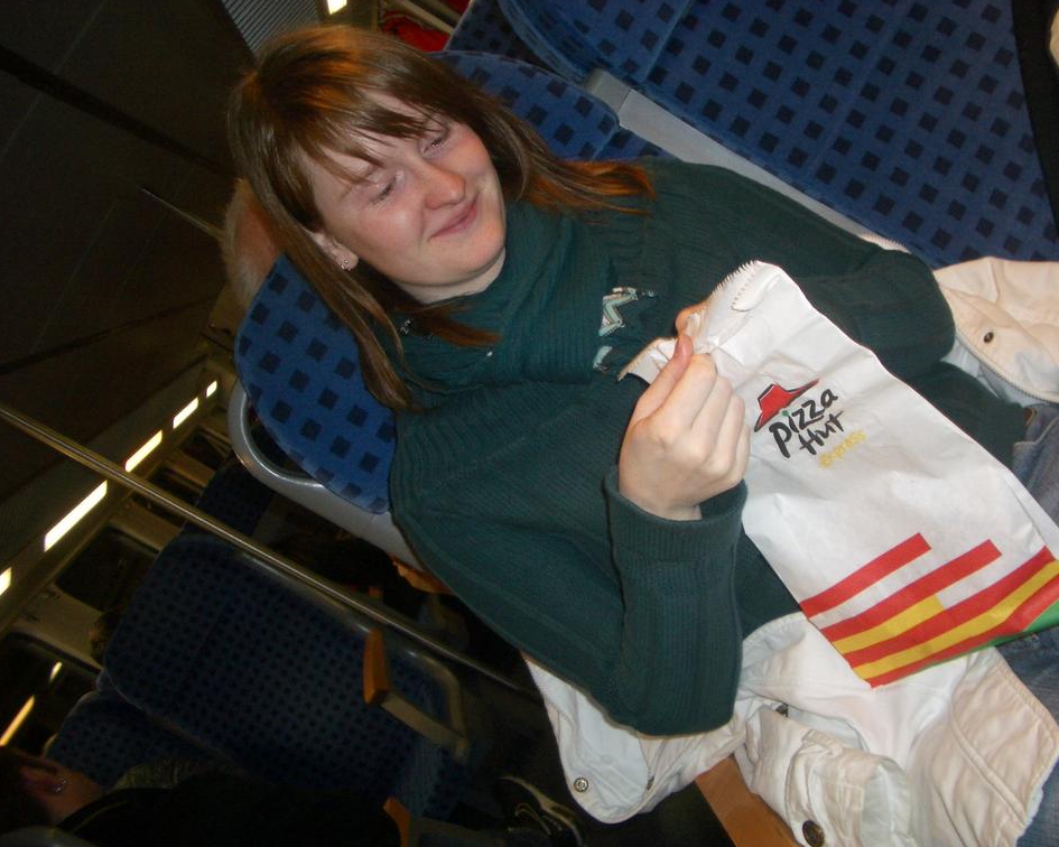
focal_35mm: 37
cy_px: 426
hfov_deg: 49.0
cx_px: 566
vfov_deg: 40.1
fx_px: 1160
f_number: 2.6
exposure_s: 1/60
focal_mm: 5.8
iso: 100
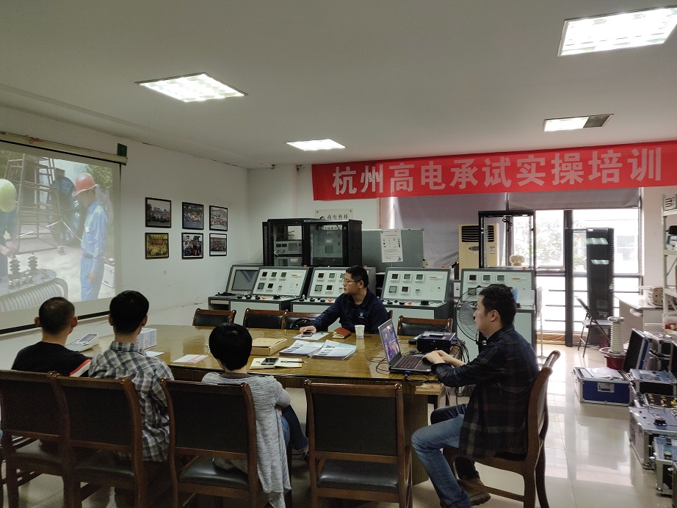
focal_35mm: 25
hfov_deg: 69.4
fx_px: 489
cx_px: 338
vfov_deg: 54.9
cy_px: 254
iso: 250
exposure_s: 1/33
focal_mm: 4.25
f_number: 1.7
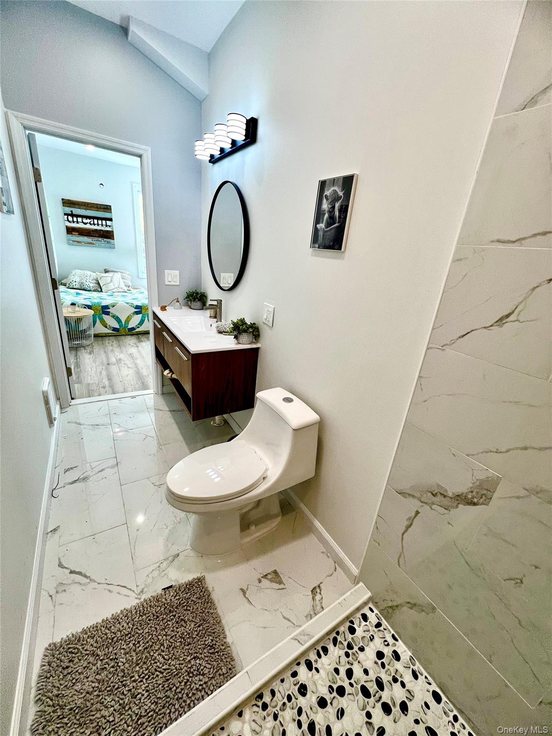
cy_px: 368
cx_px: 276
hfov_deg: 89.9
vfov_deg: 106.2
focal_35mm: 13
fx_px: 276
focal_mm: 1.57
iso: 100
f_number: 1.8
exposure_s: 1/120
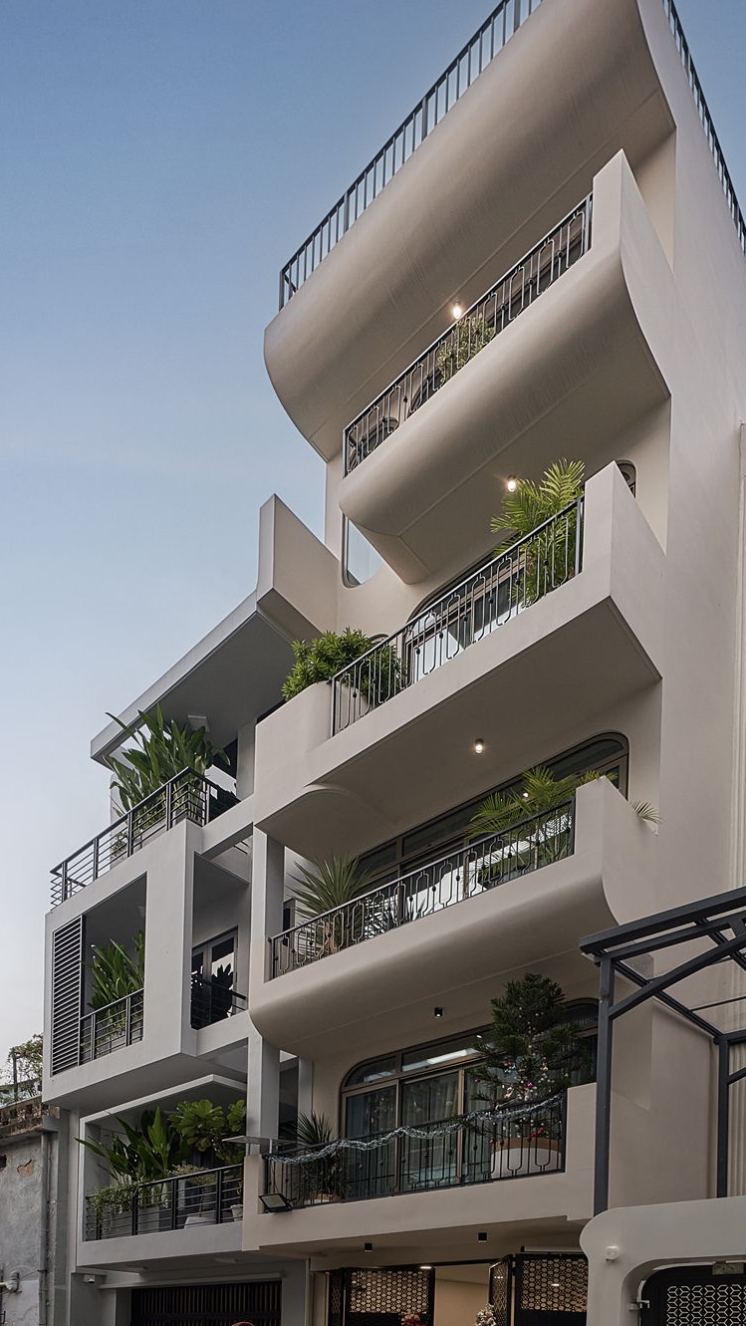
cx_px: 476
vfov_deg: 95.8
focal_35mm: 17
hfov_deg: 62.8
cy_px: 706
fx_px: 598
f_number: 5
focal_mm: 12
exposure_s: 1/100
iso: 320
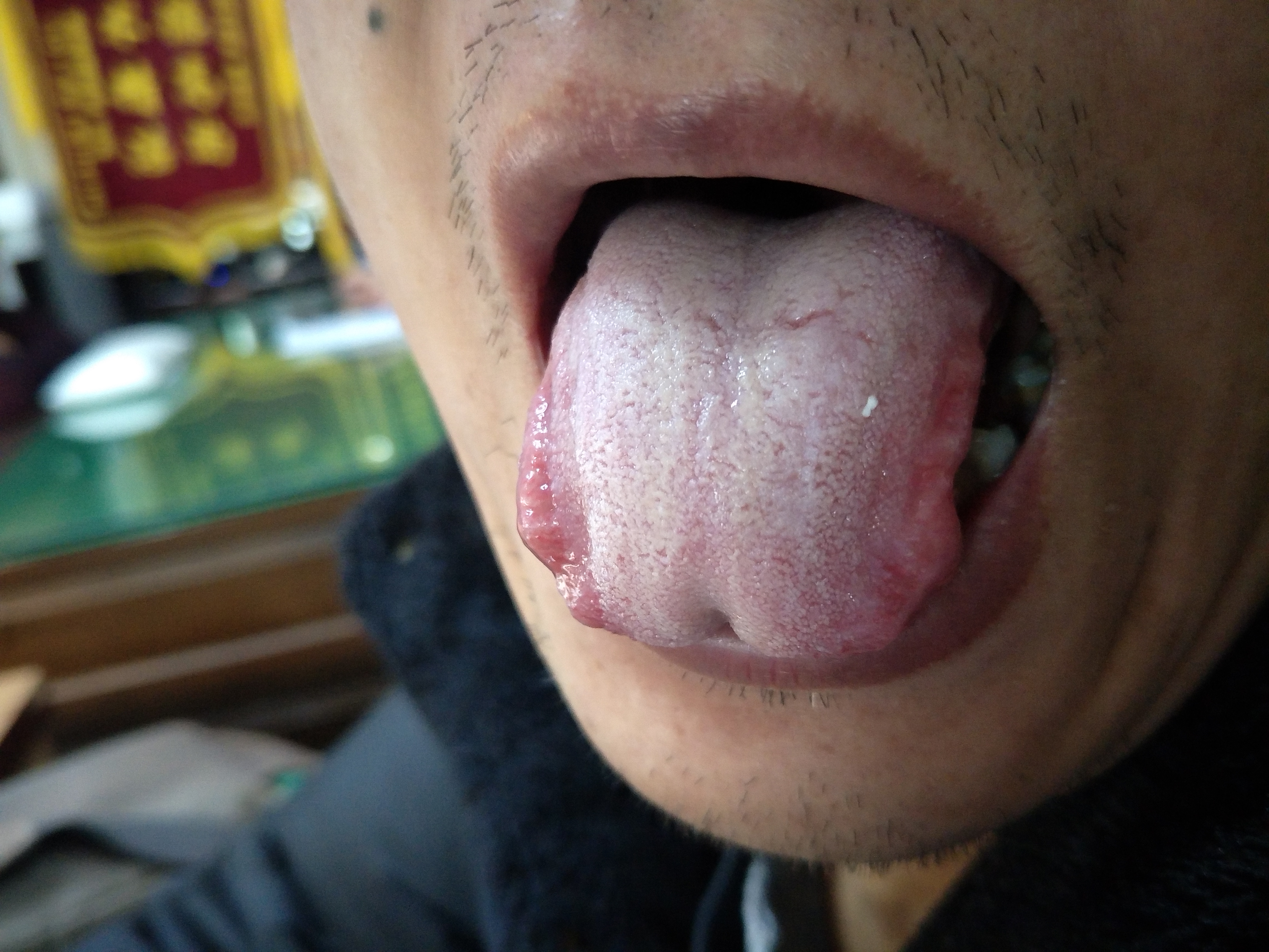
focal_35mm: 24
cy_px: 476
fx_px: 880
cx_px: 634
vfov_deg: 56.8
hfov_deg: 71.6
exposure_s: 1/14
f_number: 1.7
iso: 425
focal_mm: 4.1
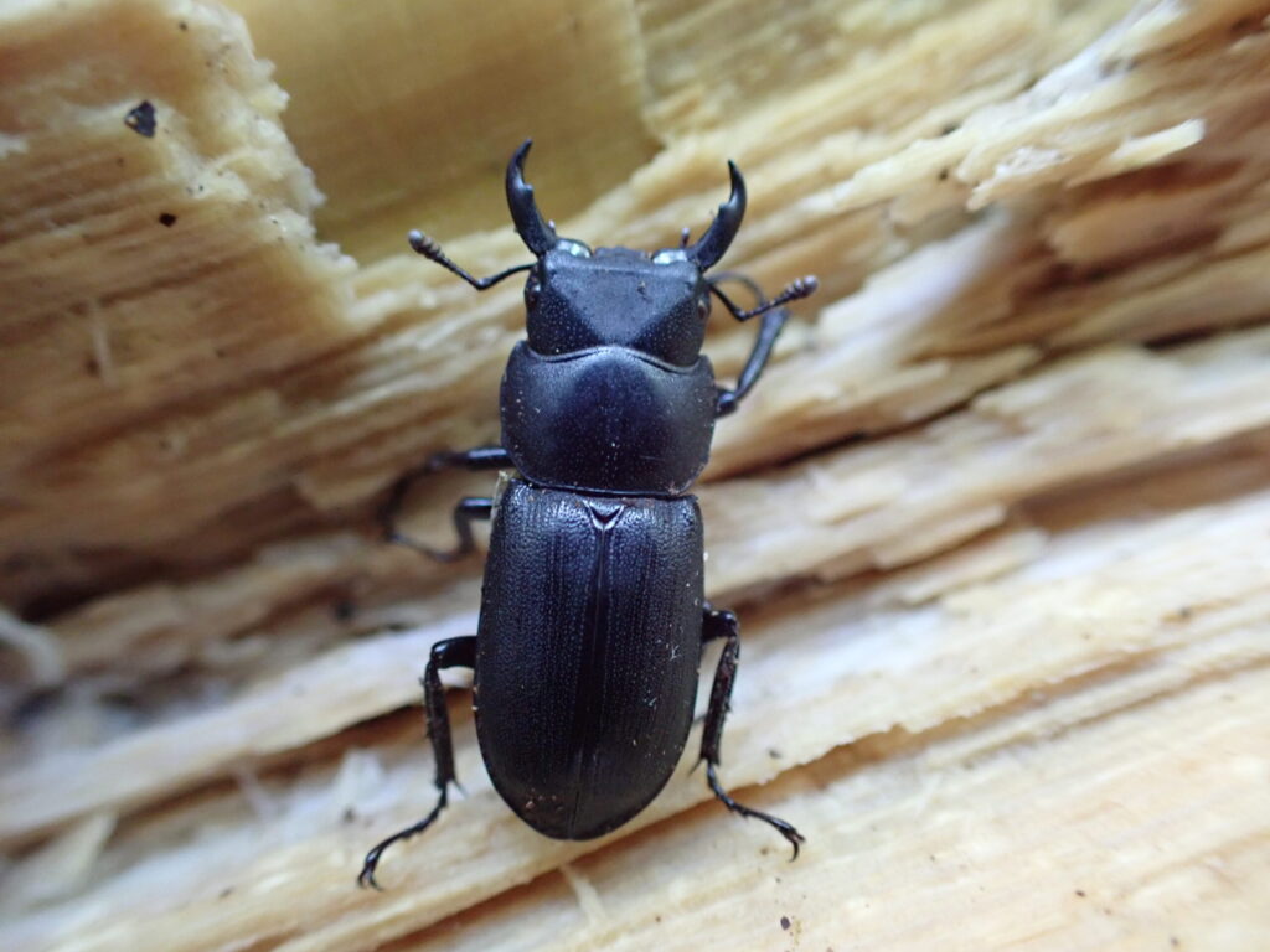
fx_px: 1101
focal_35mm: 30
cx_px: 635
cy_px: 476
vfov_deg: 46.8
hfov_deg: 60.0
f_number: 2.3
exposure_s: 1/30
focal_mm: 5.4
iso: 800
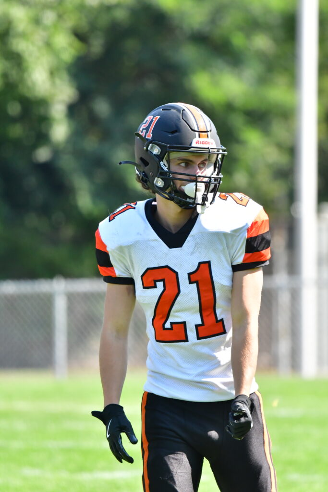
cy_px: 246
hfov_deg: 2.3
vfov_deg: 3.4
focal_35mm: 600
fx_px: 8197
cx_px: 164
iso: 1600
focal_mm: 400
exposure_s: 1/2000
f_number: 6.3
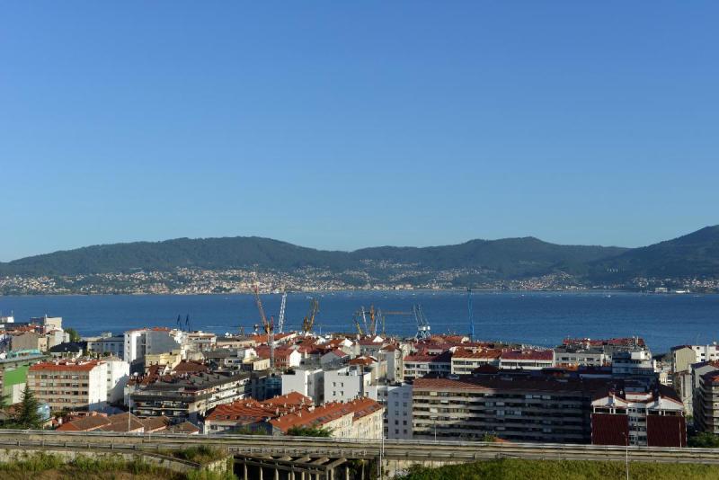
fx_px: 959
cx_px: 360
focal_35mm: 48
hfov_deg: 41.1
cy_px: 240
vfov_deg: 28.1
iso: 160
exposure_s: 1/320
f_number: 9
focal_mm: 48
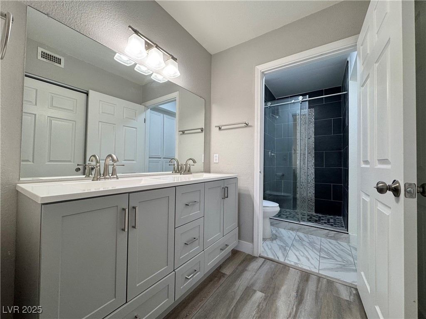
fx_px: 172
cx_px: 213
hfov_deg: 102.1
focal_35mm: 14
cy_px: 160
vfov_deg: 85.7
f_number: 2.2
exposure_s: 1/120
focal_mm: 2.22
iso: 160
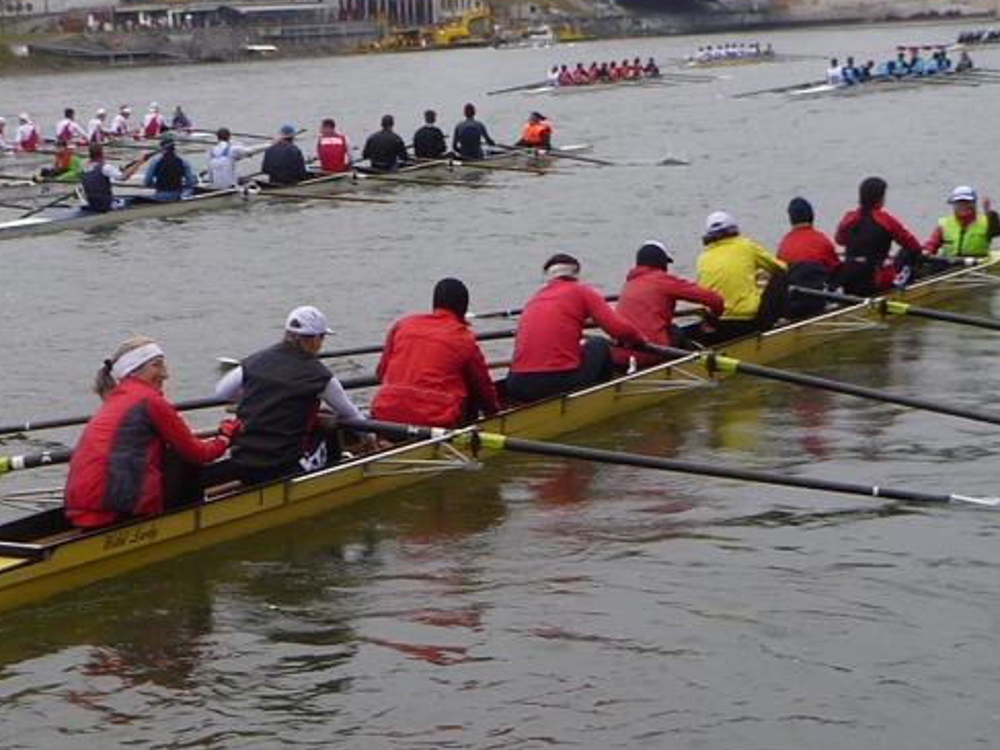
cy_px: 512
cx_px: 363
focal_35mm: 92
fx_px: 2657
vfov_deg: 16.0
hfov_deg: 21.3
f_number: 3.3
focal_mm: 5
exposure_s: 1/125
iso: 80
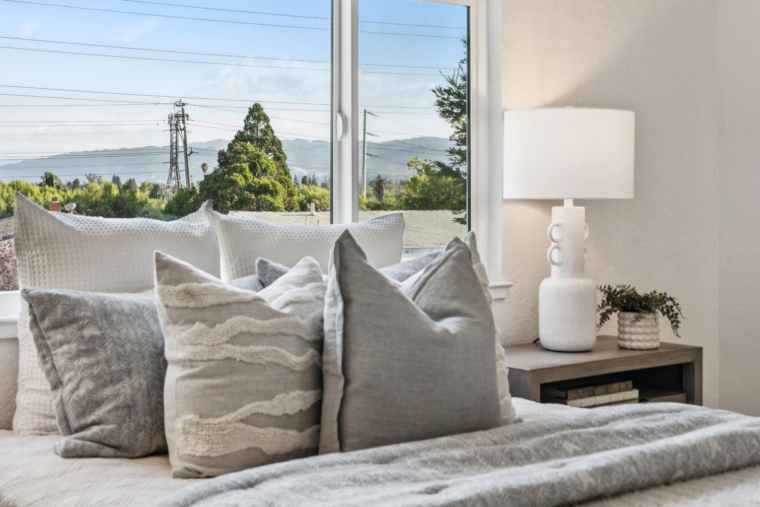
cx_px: 351
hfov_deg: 36.9
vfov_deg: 25.0
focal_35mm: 54
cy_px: 225
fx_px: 1140
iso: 400
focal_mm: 42
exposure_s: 1/80
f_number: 9
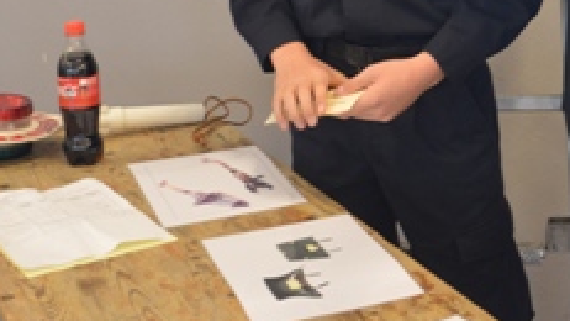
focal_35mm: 91
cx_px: 444
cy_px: -143
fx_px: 1382
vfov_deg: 12.6
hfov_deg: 23.0
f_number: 3.8
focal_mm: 21
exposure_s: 1/15
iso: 450
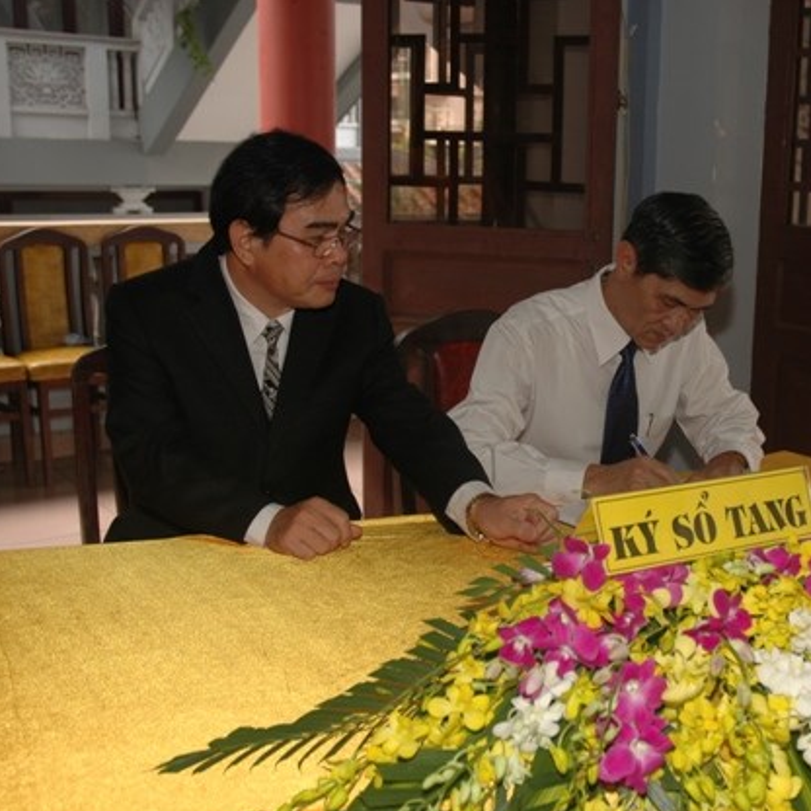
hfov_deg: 35.7
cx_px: 550
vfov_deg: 36.1
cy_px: 407
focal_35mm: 47
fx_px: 1246
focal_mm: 24
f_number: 4
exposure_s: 1/60
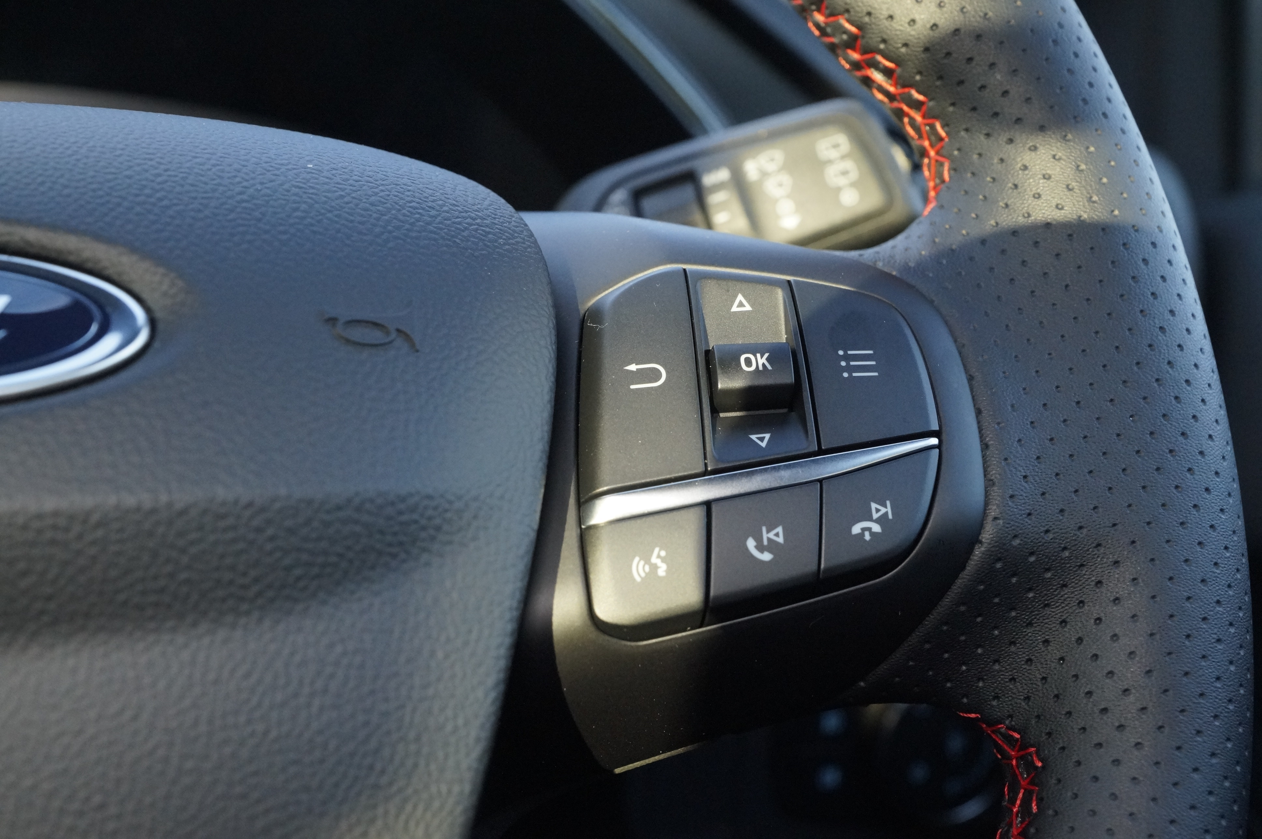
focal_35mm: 52
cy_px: 420
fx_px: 1839
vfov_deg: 25.7
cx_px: 631
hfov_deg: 37.9
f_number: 6.3
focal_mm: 35
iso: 1600
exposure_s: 1/125
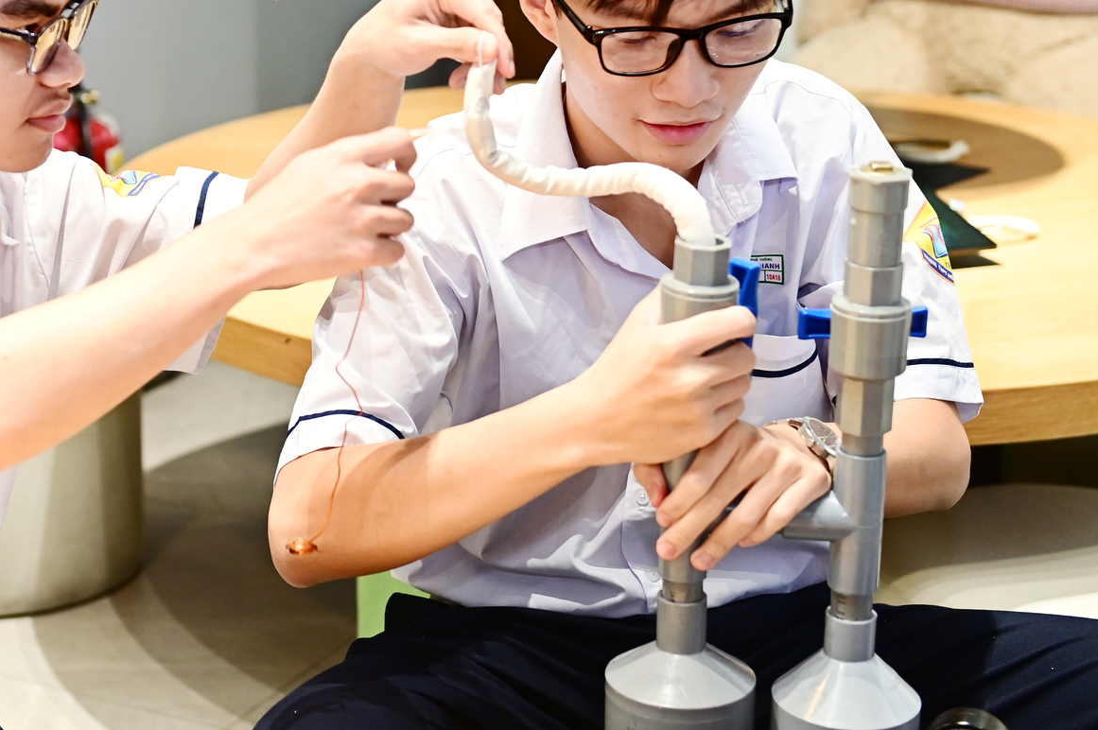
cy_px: 218
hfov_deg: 23.4
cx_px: 271
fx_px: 2621
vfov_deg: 15.8
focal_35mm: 86
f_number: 3.2
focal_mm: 52
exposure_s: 1/100
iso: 1600
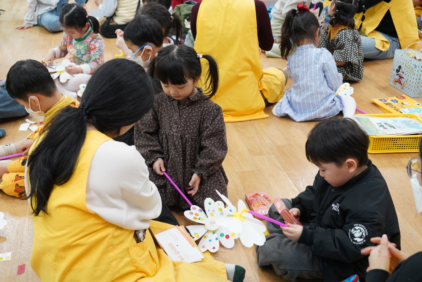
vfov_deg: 28.7
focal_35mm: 47
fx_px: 551
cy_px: 141
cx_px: 211
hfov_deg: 41.9
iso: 2500
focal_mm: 47
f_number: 5.6
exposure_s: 1/80
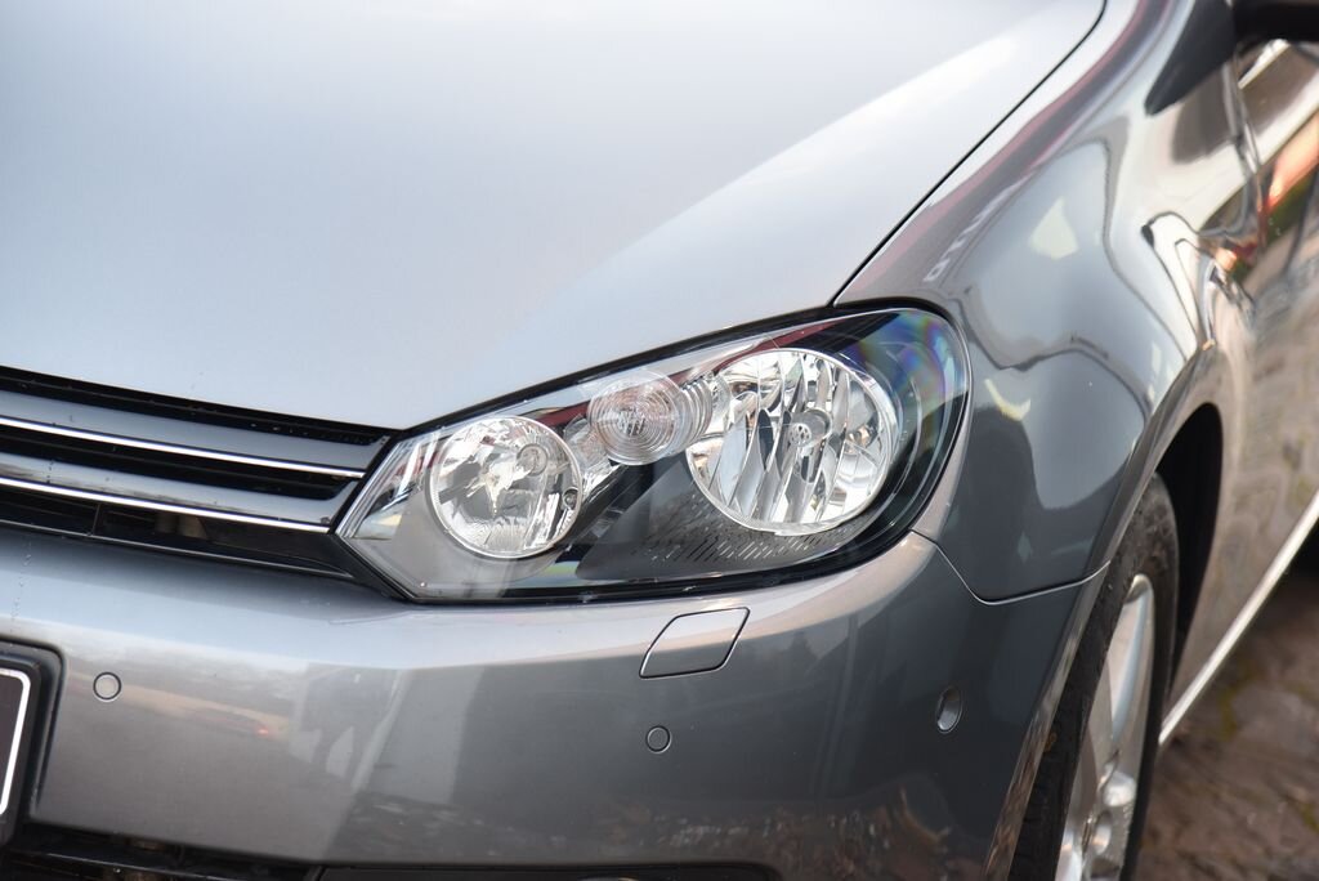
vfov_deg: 11.4
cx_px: 660
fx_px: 4399
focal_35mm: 120
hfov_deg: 17.1
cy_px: 440
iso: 500
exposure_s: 1/60
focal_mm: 120
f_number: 4
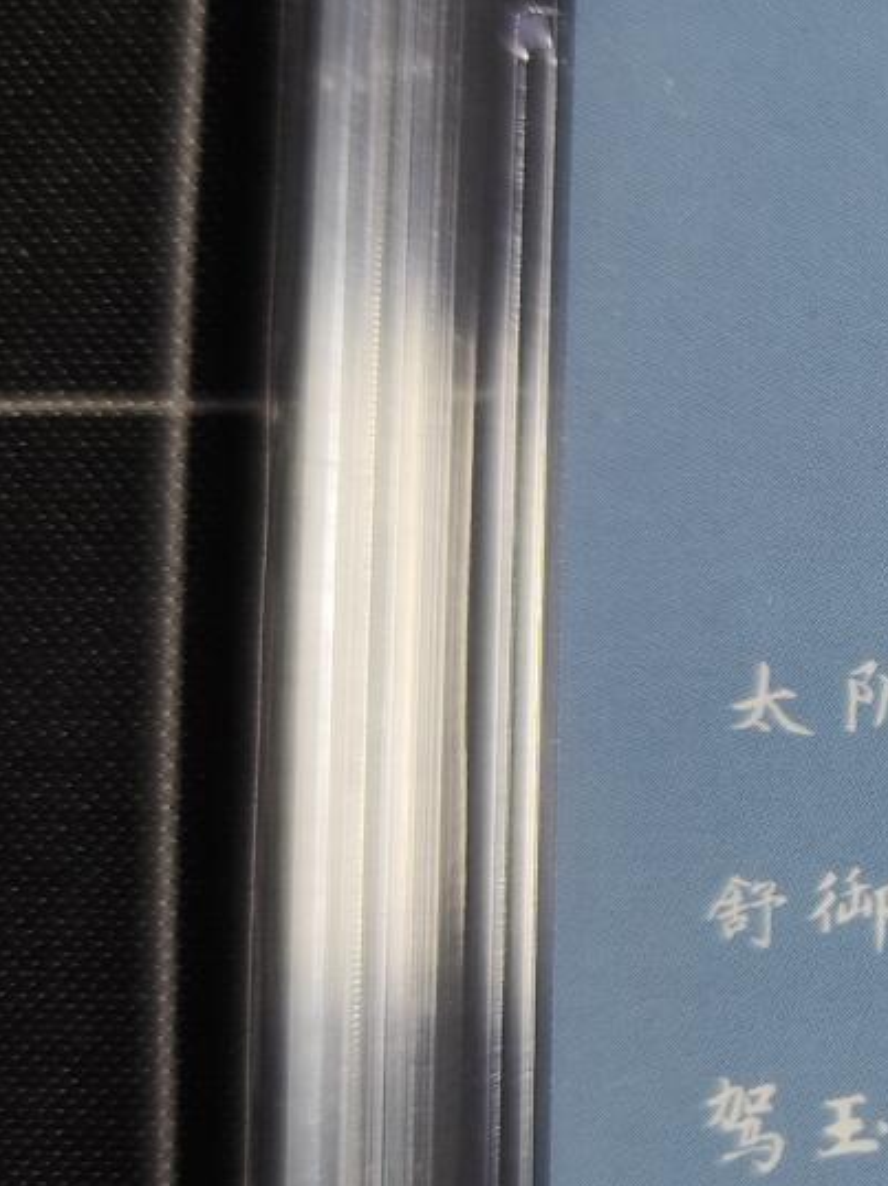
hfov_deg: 16.8
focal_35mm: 77
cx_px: 1445
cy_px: 675
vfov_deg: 25.3
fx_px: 2636
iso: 250
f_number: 1.65
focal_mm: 6.14
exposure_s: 1/100
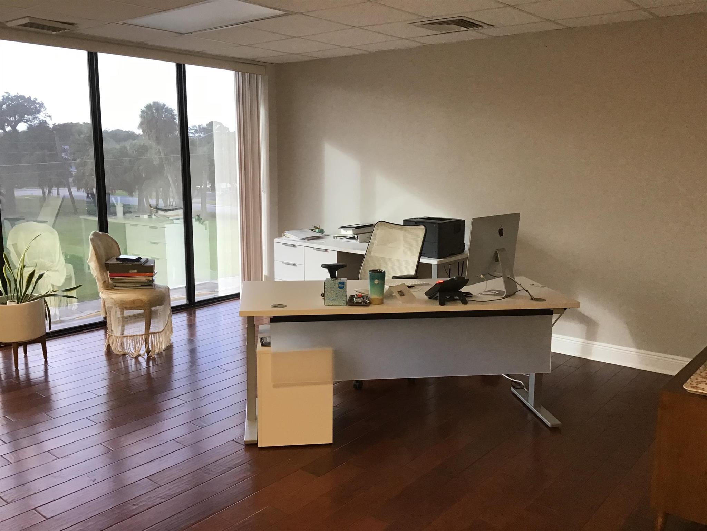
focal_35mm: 31
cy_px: 266
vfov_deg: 45.4
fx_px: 633
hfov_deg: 58.4
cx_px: 354
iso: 40
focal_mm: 3.3
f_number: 2.4
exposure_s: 1/30
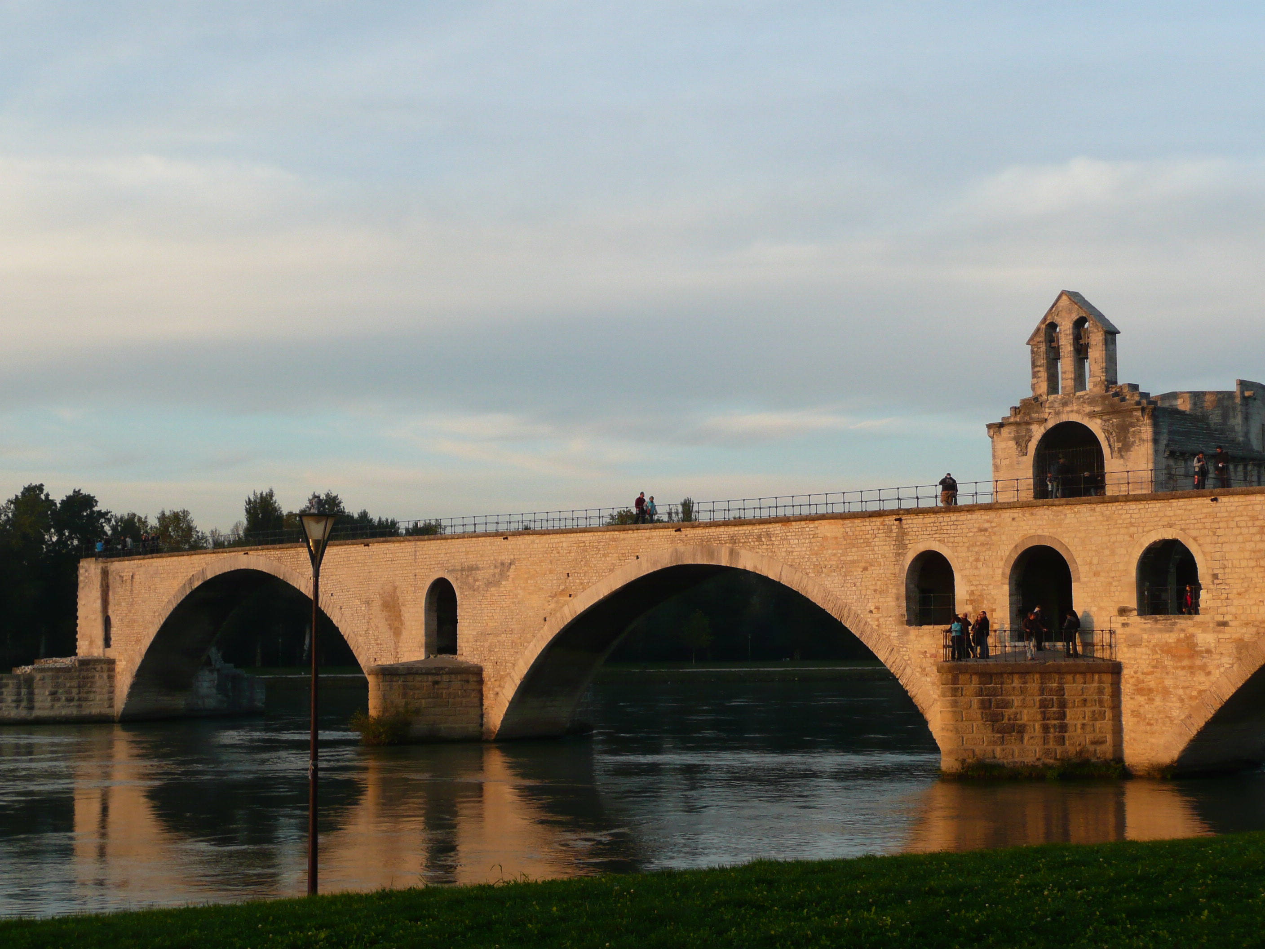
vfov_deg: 26.6
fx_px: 2010
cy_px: 474
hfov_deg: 34.9
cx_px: 632
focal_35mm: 55
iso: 100
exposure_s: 1/100
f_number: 4.3
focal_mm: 9.1
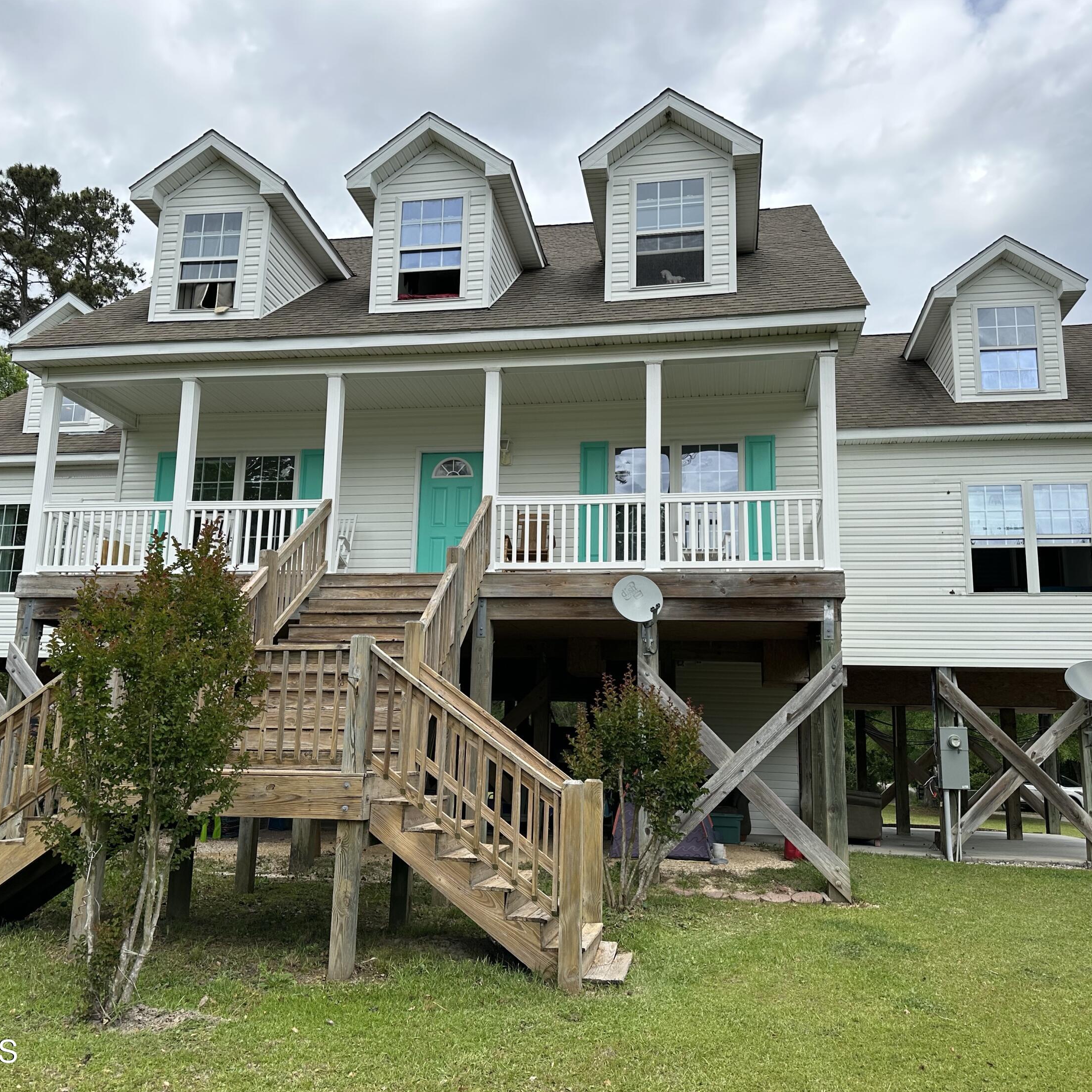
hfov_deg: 55.6
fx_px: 1035
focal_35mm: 29
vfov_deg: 55.6
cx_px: 530
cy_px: 543
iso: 80
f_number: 1.78
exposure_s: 1/3247
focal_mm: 6.86
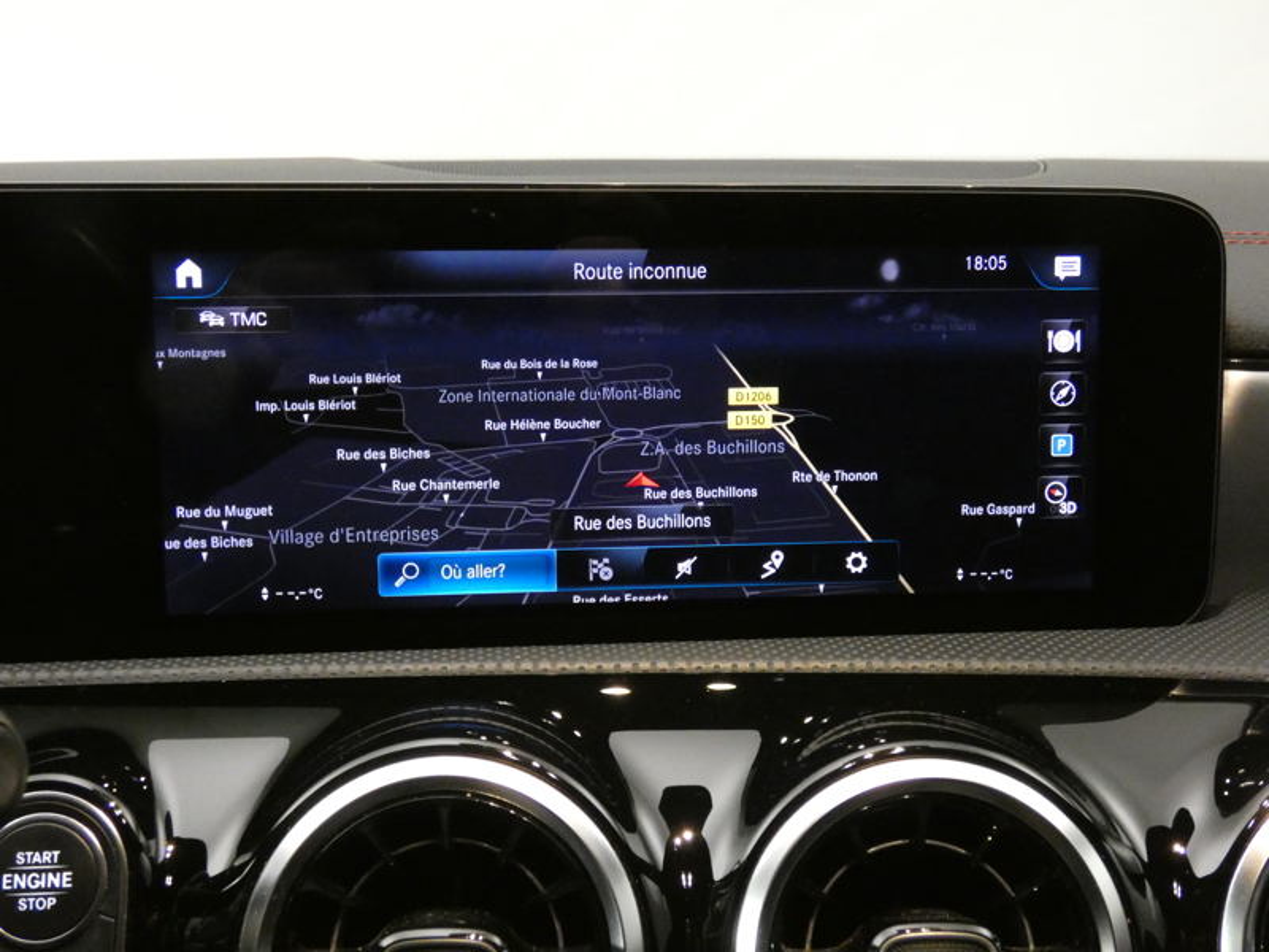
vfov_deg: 33.6
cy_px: 476
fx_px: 1576
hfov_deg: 43.9
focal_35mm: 43
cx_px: 634
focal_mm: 7.8
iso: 1600
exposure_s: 1/20
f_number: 3.7
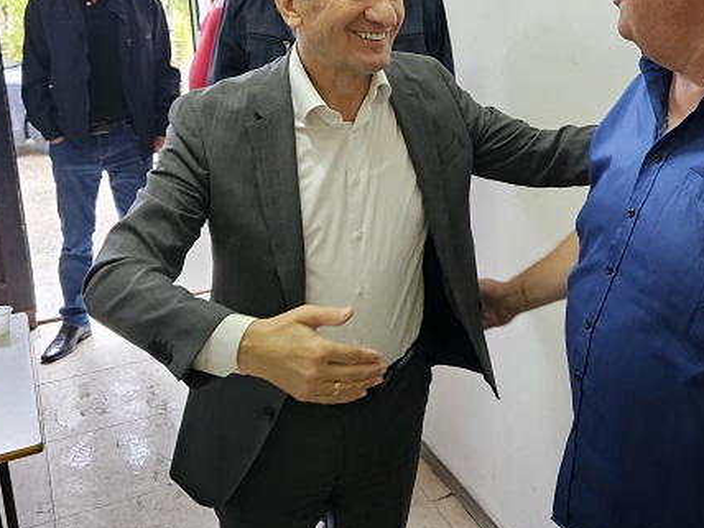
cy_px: 174
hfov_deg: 42.8
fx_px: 875
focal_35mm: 43
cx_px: 503
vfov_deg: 33.3
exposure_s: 1/100
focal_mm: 6.3
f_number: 1.7
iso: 640
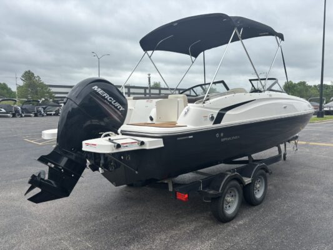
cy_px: 125
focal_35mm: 26
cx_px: 166
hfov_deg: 67.3
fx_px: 250
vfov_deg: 53.1
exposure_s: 1/1845
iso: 50
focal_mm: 5.96
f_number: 1.6
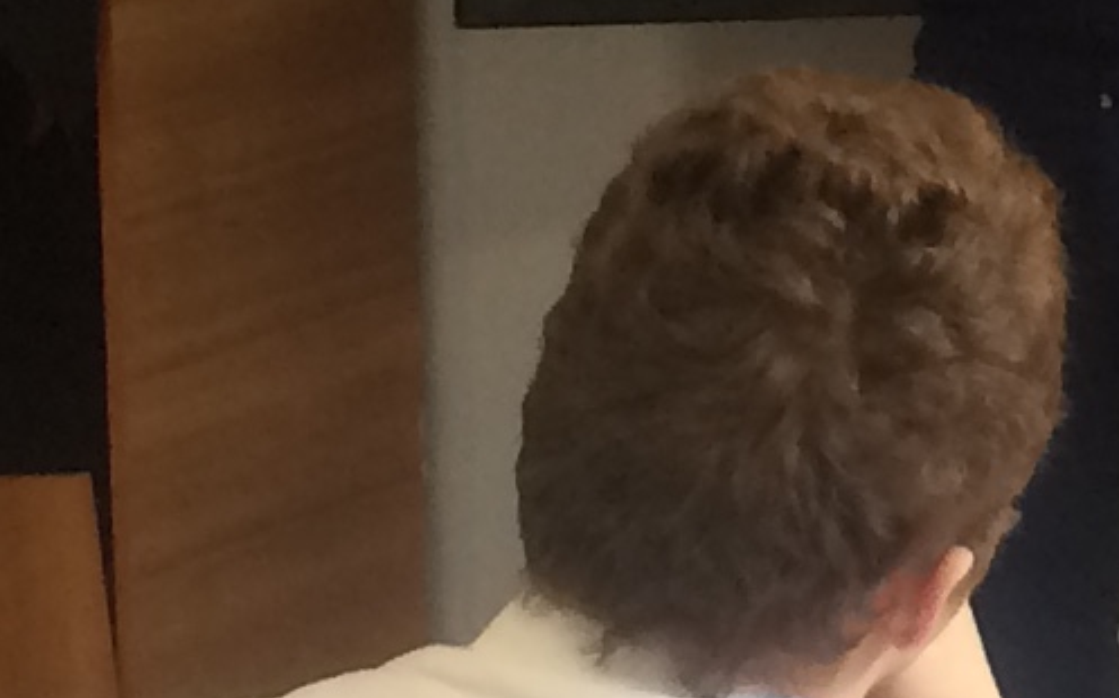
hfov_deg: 9.8
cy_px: -135
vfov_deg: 6.4
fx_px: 6157
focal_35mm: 202
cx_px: 2035
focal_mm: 4.15
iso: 100
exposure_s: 1/33
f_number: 2.2
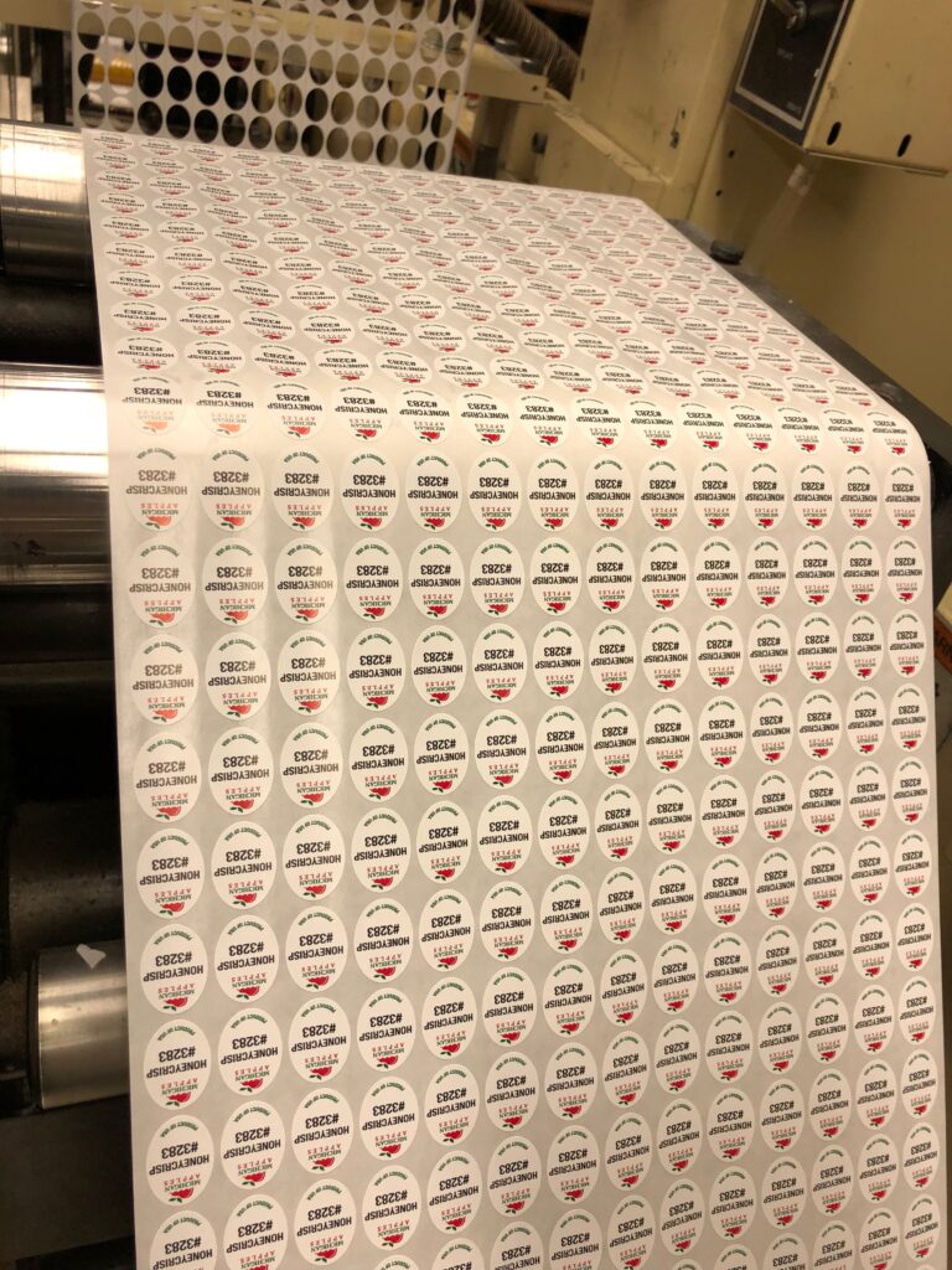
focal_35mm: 28
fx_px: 1027
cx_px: 476
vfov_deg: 63.4
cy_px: 635
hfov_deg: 49.7
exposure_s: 1/120
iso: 50
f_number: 1.8
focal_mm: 4
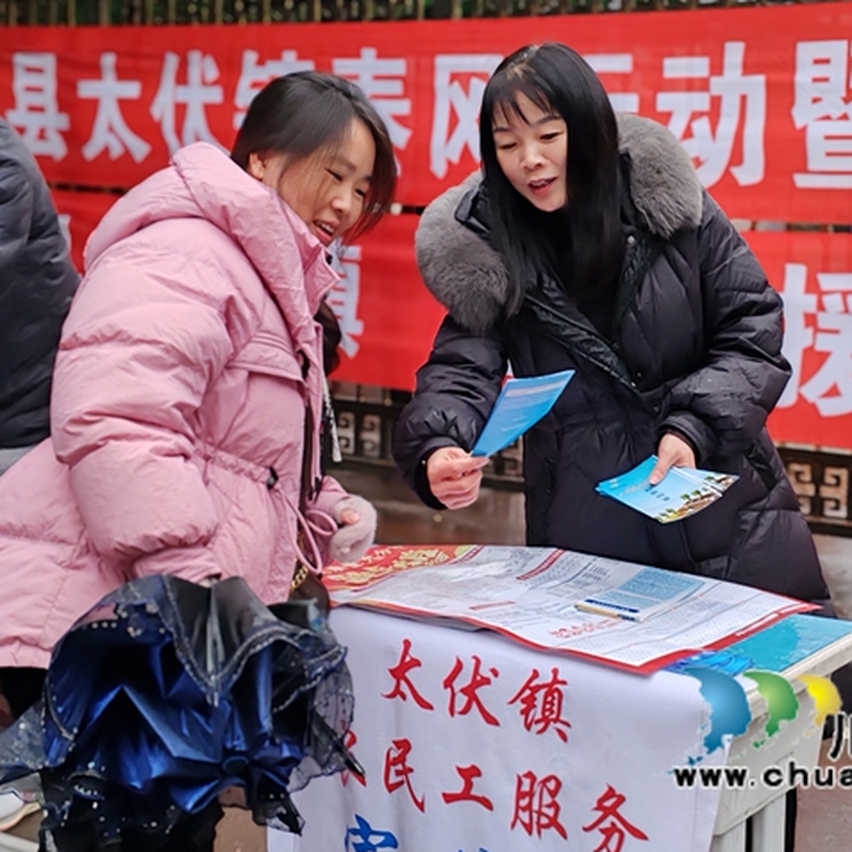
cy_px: 425
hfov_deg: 26.8
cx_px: 513
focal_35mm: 64
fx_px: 1782
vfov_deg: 26.9
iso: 400
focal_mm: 6.12
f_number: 2.4
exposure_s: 1/100
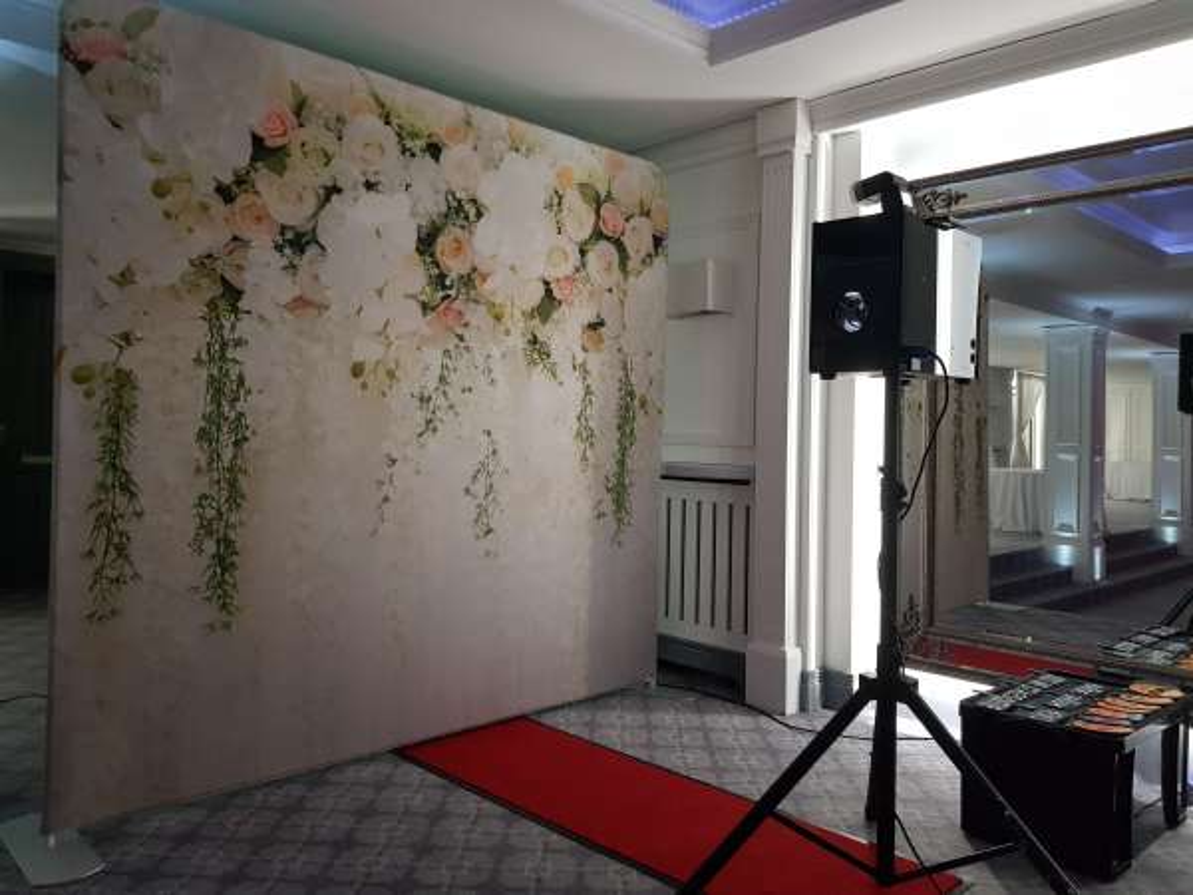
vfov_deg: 53.1
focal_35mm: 26
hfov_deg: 67.3
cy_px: 448
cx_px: 596
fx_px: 896
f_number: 1.7
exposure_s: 1/33
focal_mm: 4.2
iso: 250
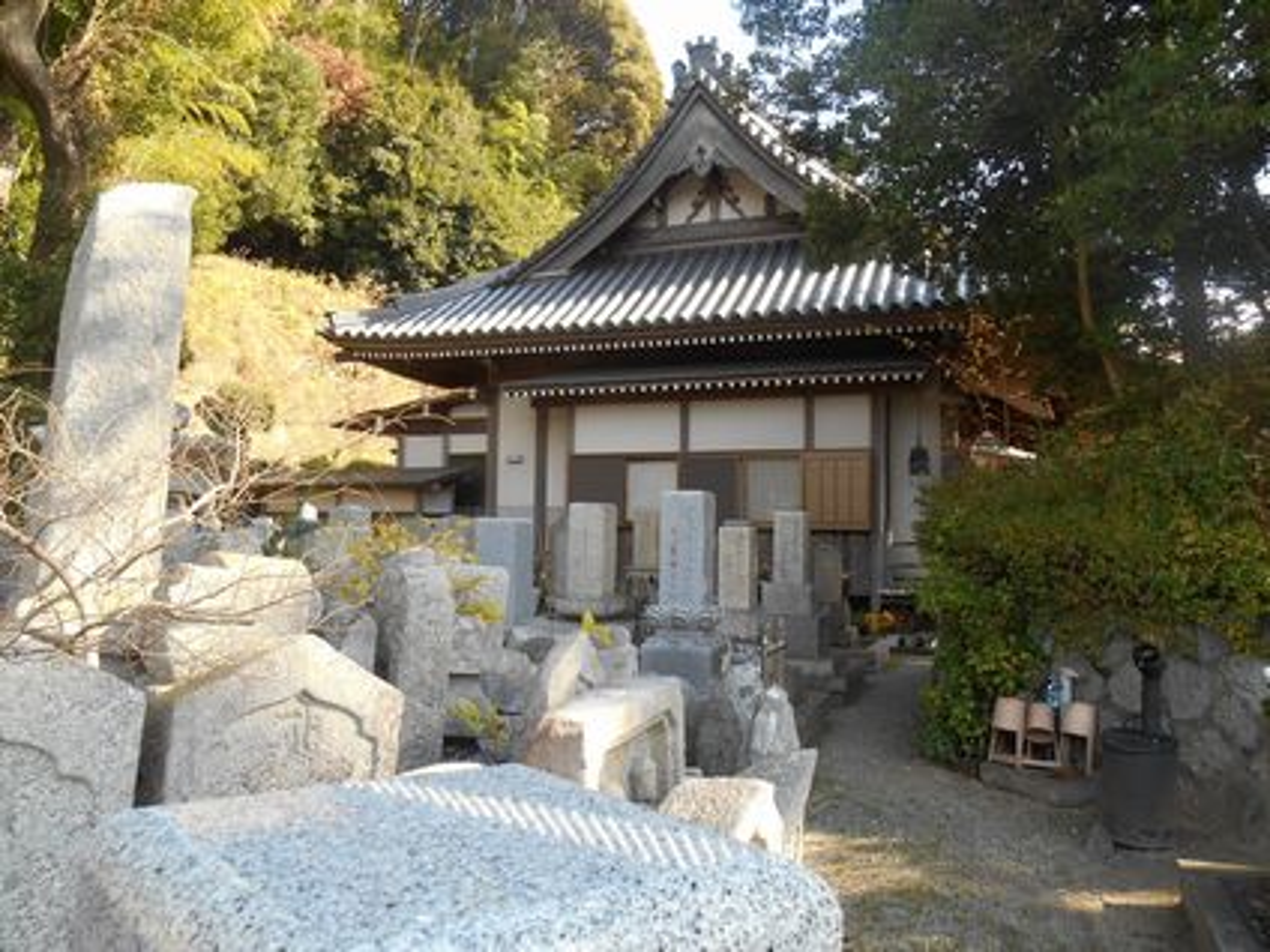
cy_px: 476
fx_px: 954
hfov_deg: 67.3
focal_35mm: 26
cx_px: 635
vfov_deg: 53.1
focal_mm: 4.7
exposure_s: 1/125
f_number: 3.4
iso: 80
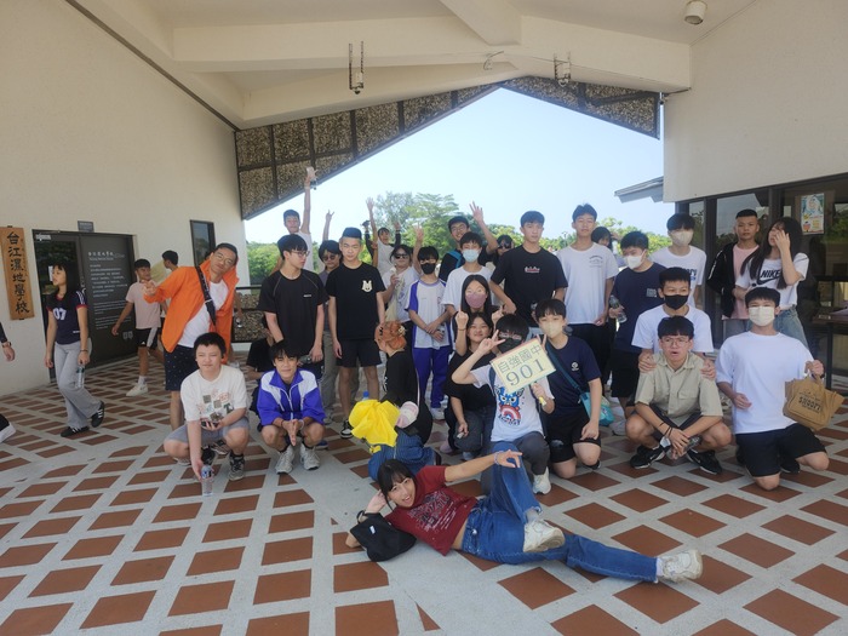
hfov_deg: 73.9
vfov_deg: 58.9
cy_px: 318
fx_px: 563
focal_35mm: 23
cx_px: 424
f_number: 1.8
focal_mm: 5.54
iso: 25
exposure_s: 1/670
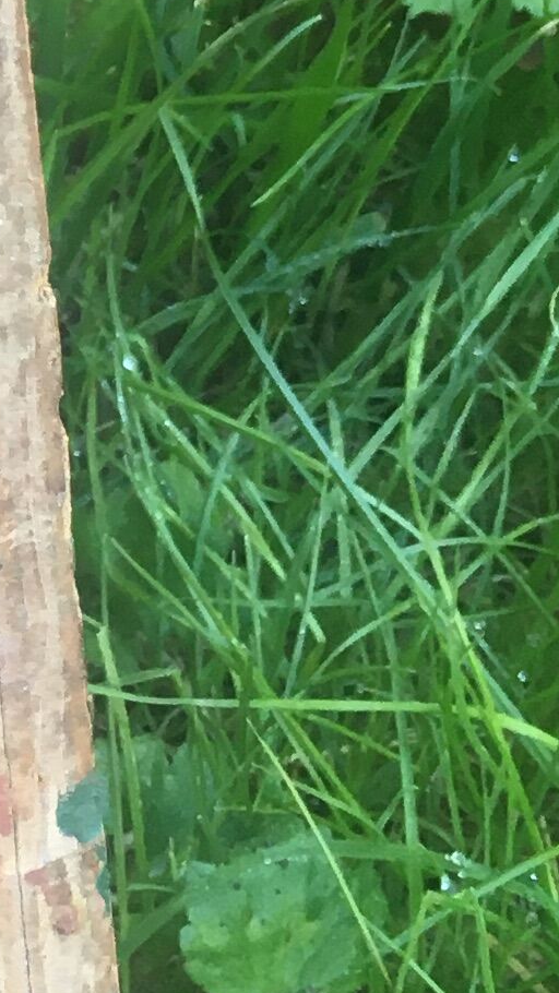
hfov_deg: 8.0
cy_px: -538
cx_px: -760
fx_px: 3688
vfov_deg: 14.3
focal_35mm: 140
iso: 25
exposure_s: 1/33
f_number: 2.2
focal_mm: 4.15
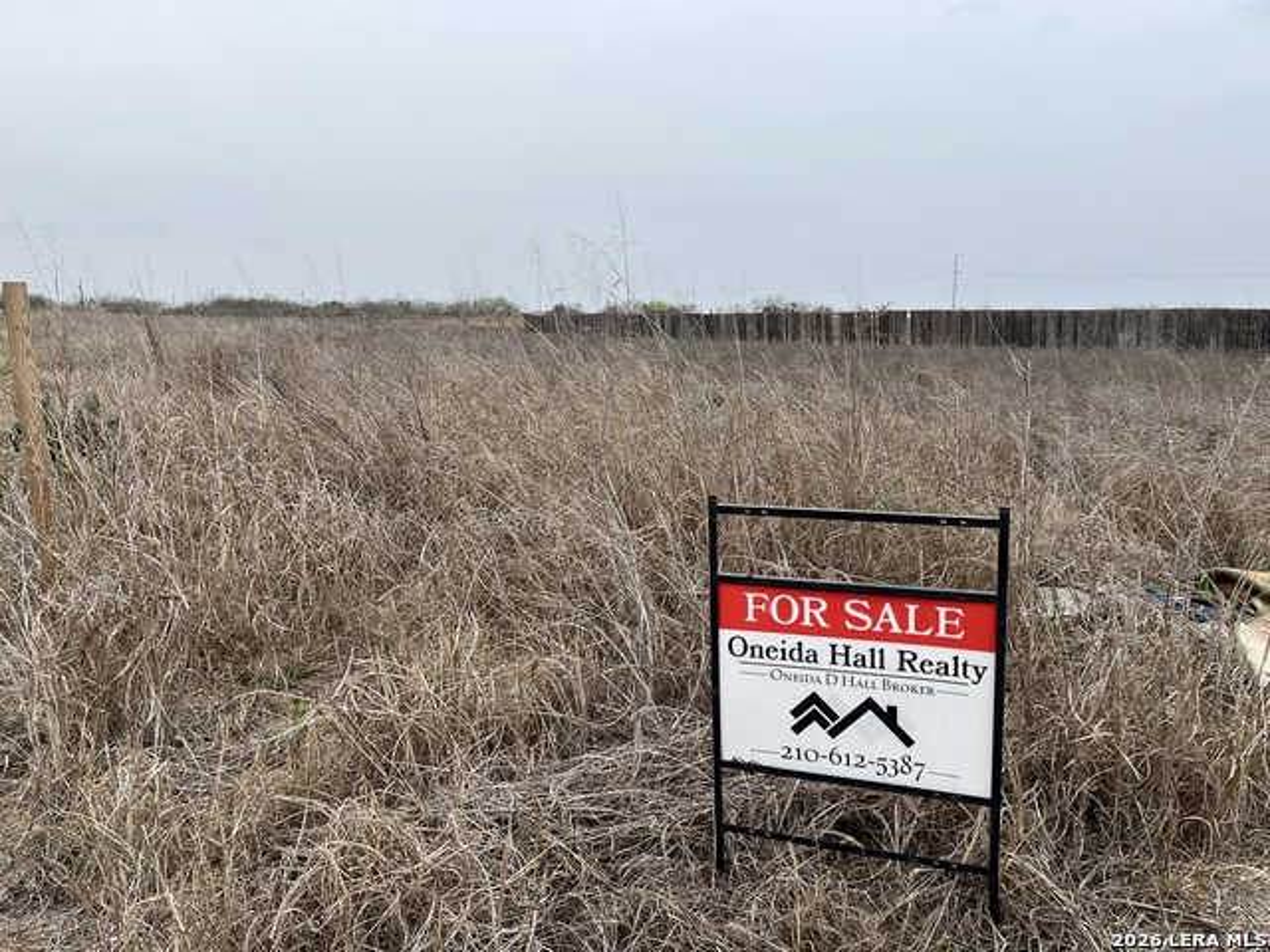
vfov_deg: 53.1
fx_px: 954
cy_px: 476
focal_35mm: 26
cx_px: 635
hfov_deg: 67.3
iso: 50
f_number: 1.6
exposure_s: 1/992
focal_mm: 5.1
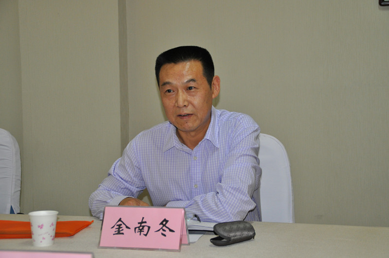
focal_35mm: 63
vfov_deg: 21.5
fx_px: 680
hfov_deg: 31.9
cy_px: 129
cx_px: 194
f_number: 4.5
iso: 800
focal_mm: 42
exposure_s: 1/60
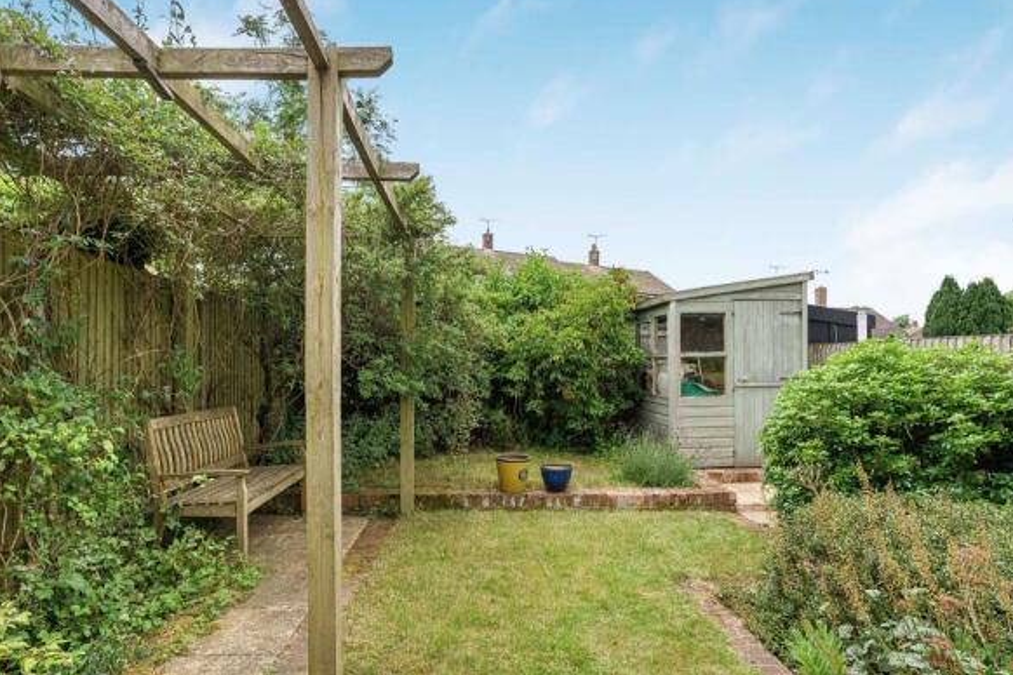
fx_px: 506
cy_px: 361
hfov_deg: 89.9
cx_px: 483
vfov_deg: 67.3
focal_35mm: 18
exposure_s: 1/60
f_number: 8
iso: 100
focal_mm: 16
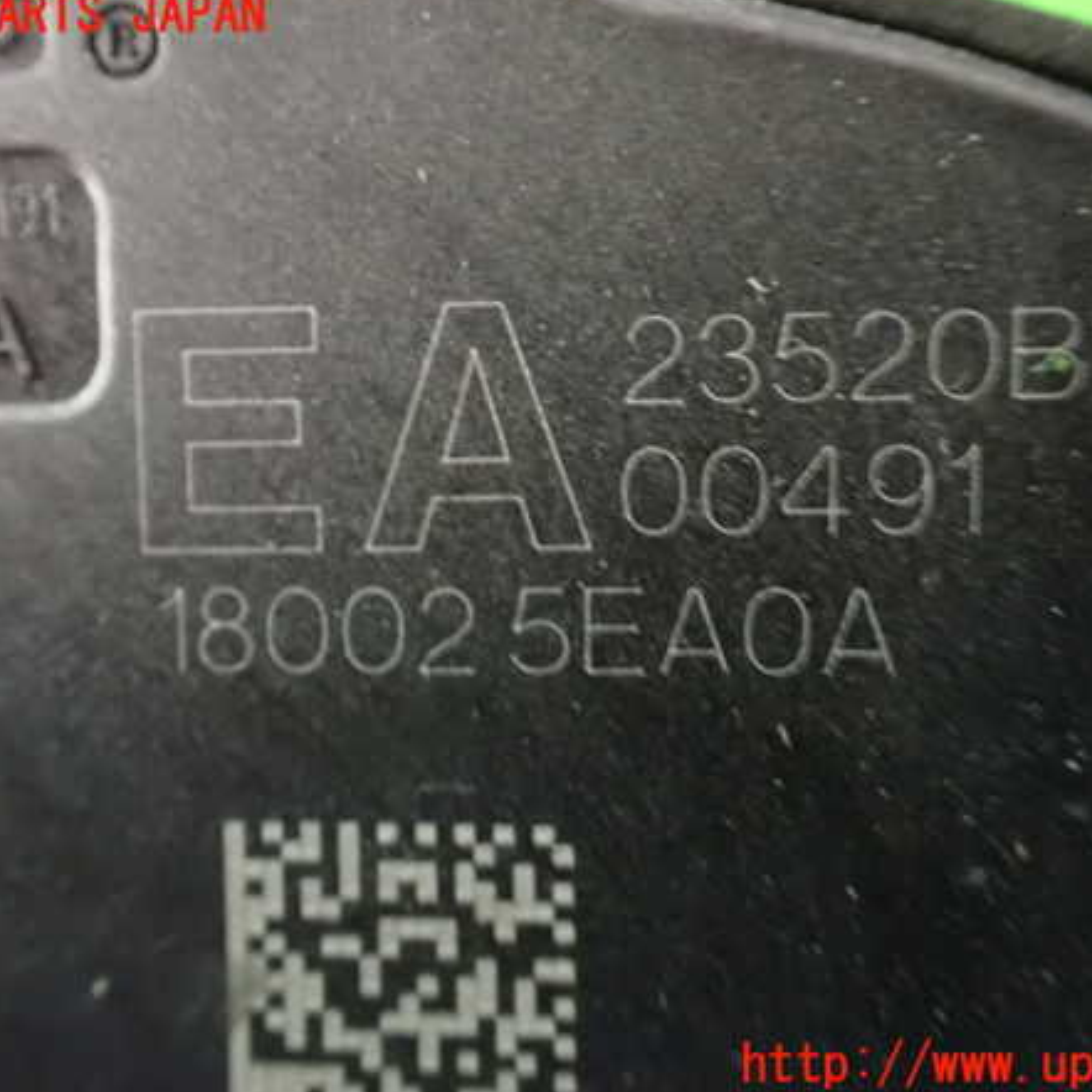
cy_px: 541
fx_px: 1285
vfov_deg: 46.0
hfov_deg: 46.0
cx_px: 558
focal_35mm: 36
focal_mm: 5.4
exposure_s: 1/8
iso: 1600
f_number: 2.3
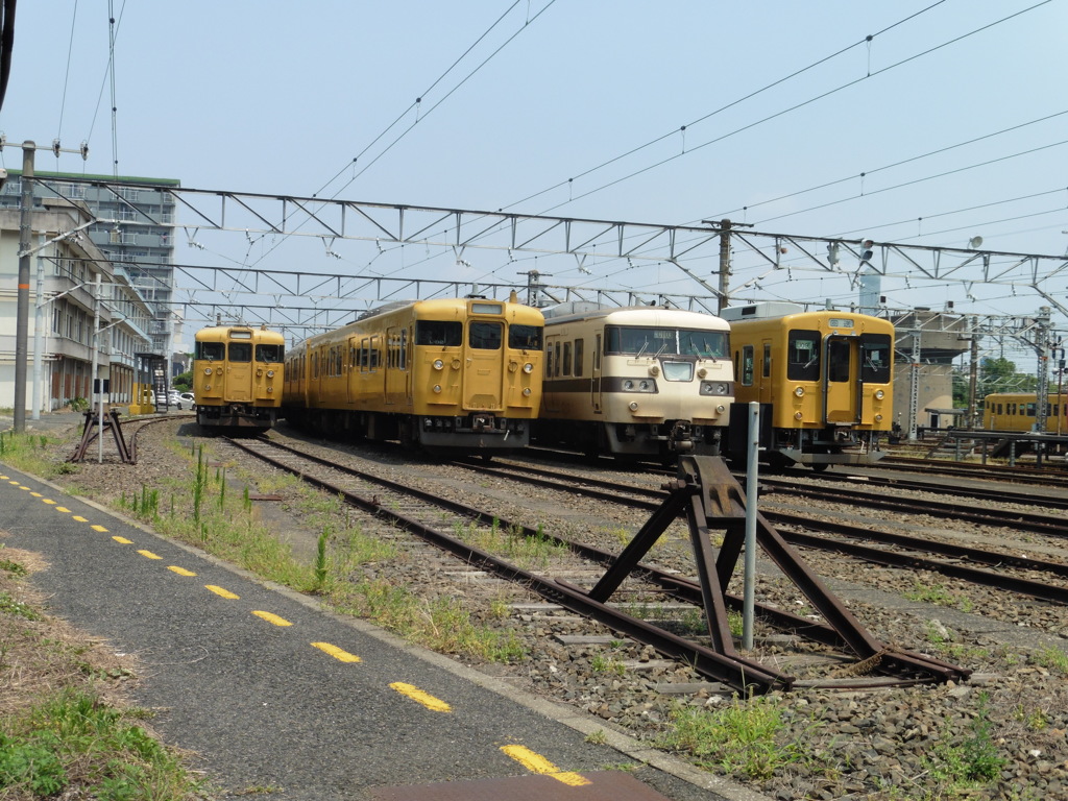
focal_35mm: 44
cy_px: 400
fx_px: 1358
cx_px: 534
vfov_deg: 32.9
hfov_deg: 42.9
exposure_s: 1/640
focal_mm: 7.9
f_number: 5
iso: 100
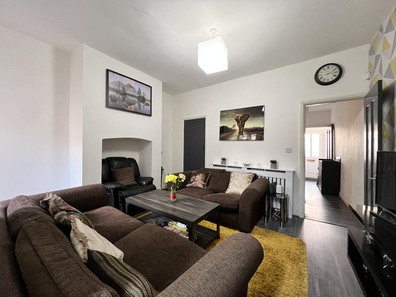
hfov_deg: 106.2
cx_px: 198
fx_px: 149
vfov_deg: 89.9
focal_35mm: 13
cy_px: 148
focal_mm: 1.57
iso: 500
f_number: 1.8
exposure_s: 1/60
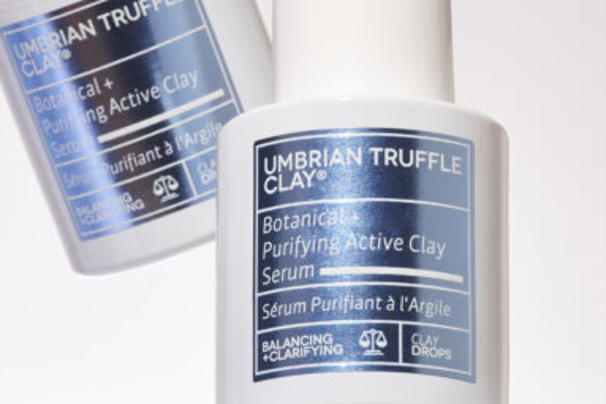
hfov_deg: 7.3
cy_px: 59
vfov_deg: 4.9
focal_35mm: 281
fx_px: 4728
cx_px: 250
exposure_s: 1/160
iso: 64
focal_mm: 105
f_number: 22
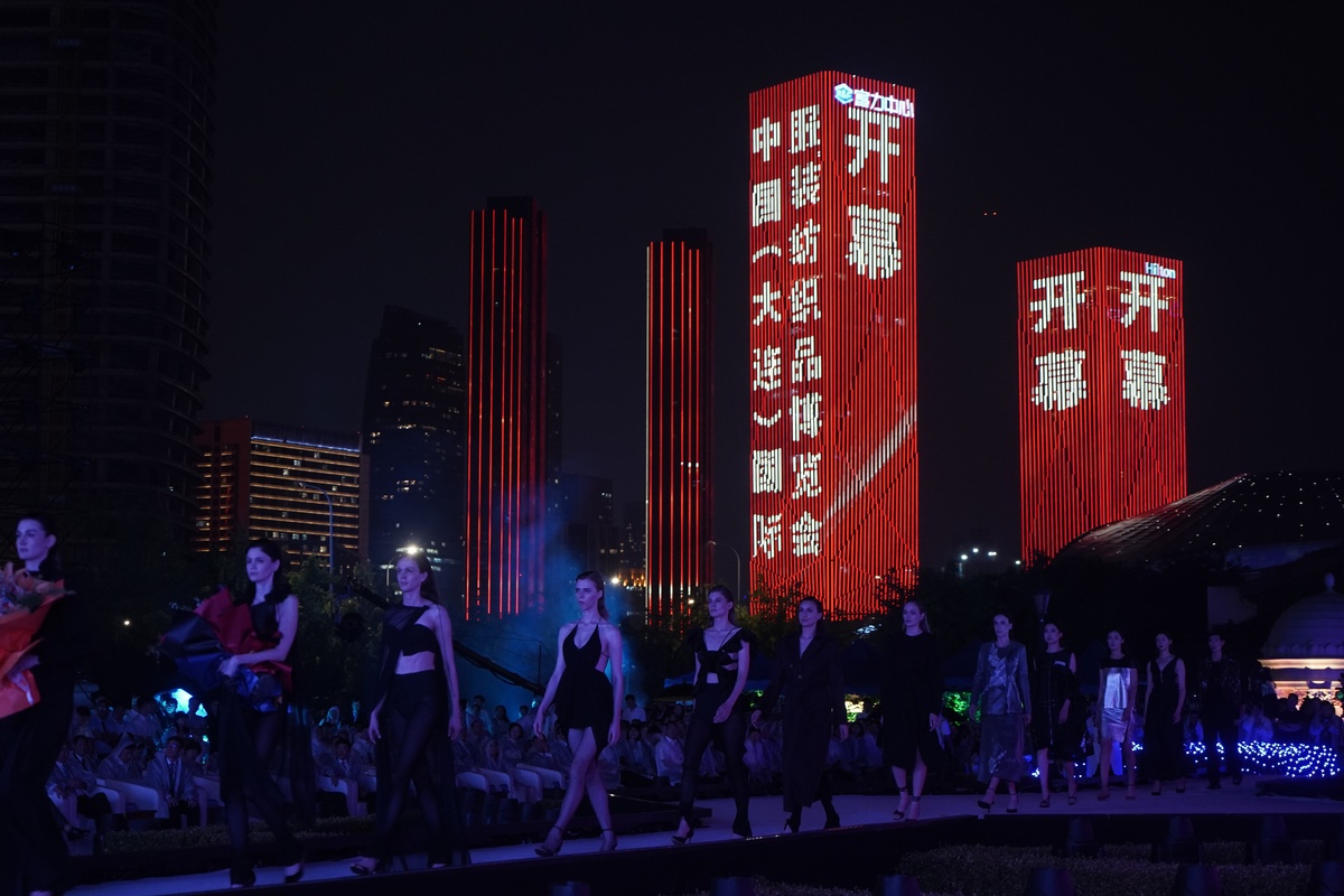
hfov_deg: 33.4
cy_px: 448
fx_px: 2240
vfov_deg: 22.6
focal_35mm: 60
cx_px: 672
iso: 3200
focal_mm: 60
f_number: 4
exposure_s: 1/100
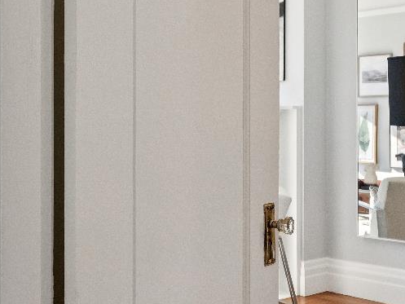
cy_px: 131
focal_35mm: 58
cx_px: -24
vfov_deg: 25.2
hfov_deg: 30.3
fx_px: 679
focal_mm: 20
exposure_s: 1/100
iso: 125
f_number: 8
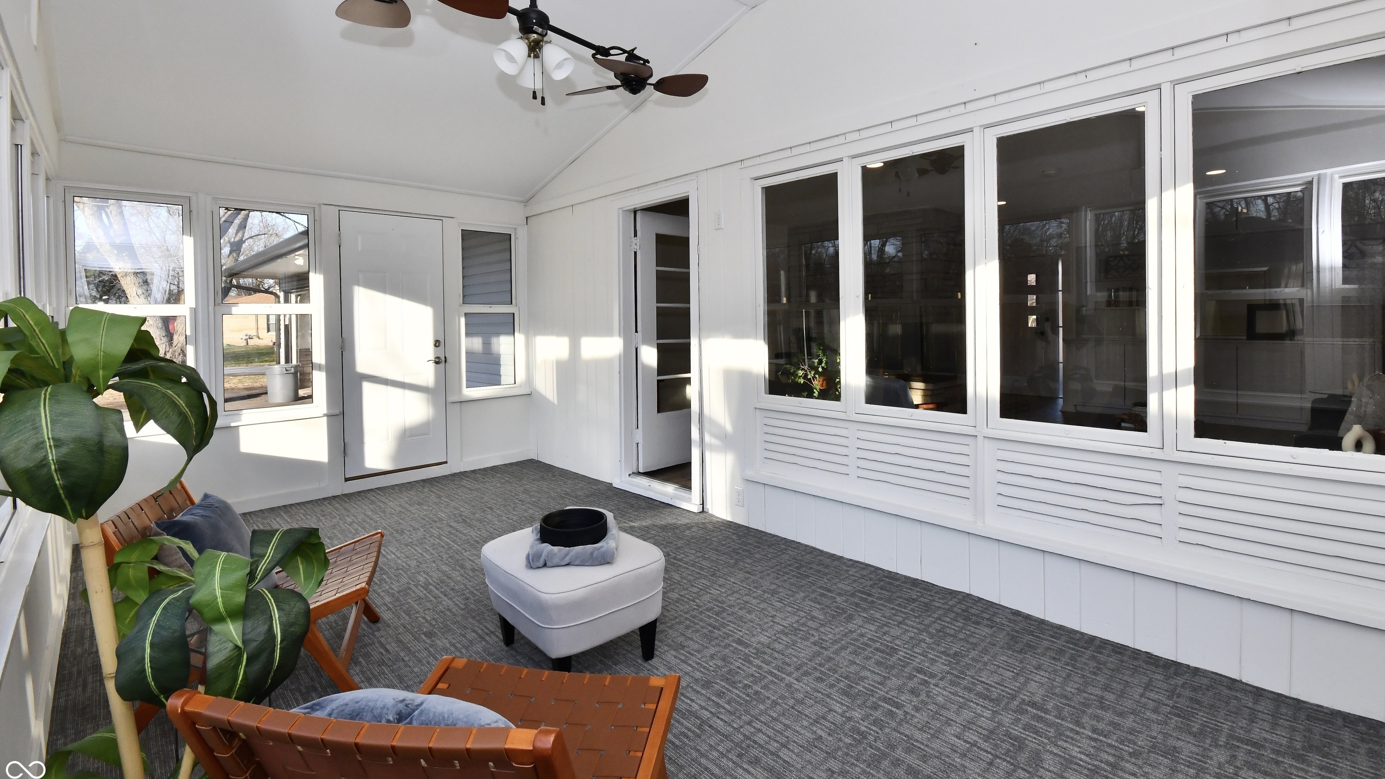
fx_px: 588
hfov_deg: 99.4
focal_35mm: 16
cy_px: 332
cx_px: 690
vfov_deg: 66.7
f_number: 11
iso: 640
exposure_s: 1/250
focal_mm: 10
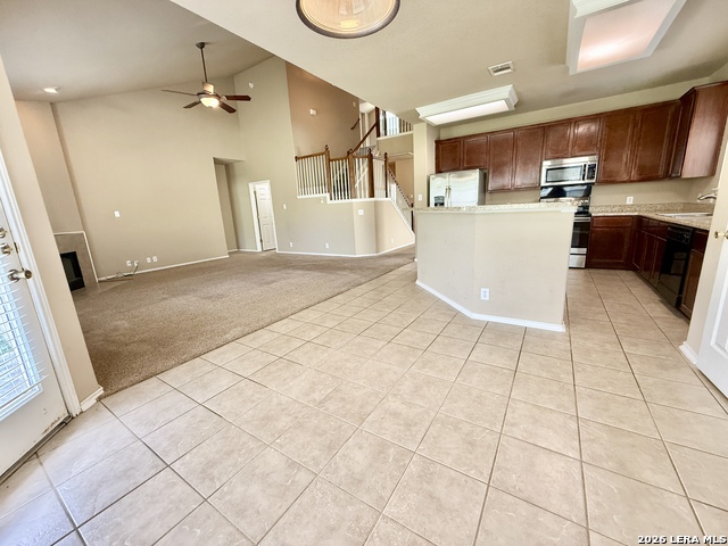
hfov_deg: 102.1
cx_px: 364
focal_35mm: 14
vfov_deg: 85.7
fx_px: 294
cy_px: 273
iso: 320
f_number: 2.2
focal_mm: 2.22
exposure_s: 1/120
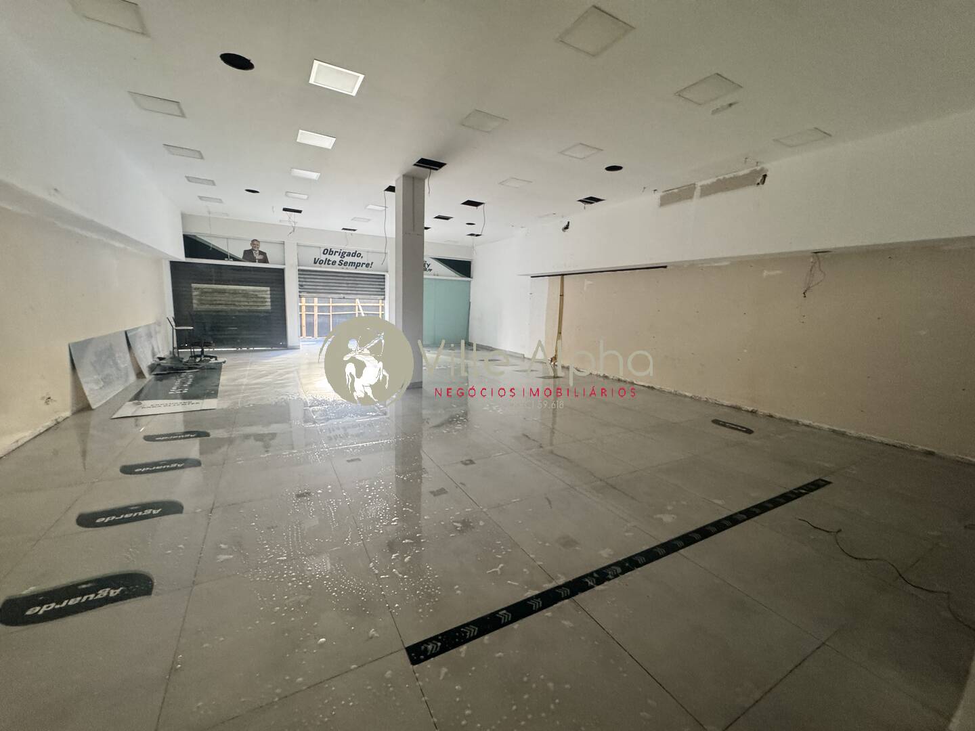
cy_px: 366
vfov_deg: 85.7
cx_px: 488
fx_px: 394
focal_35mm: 14
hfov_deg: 102.1
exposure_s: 1/64
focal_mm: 2.22
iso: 320
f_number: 2.2
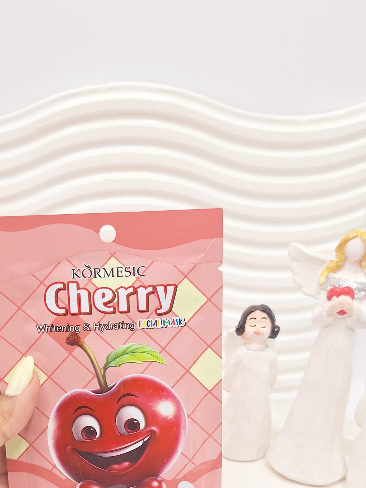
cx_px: 130
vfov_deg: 47.0
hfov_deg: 37.4
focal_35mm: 38
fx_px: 536
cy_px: 372
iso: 40
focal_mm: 5.54
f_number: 1.8
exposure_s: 1/435
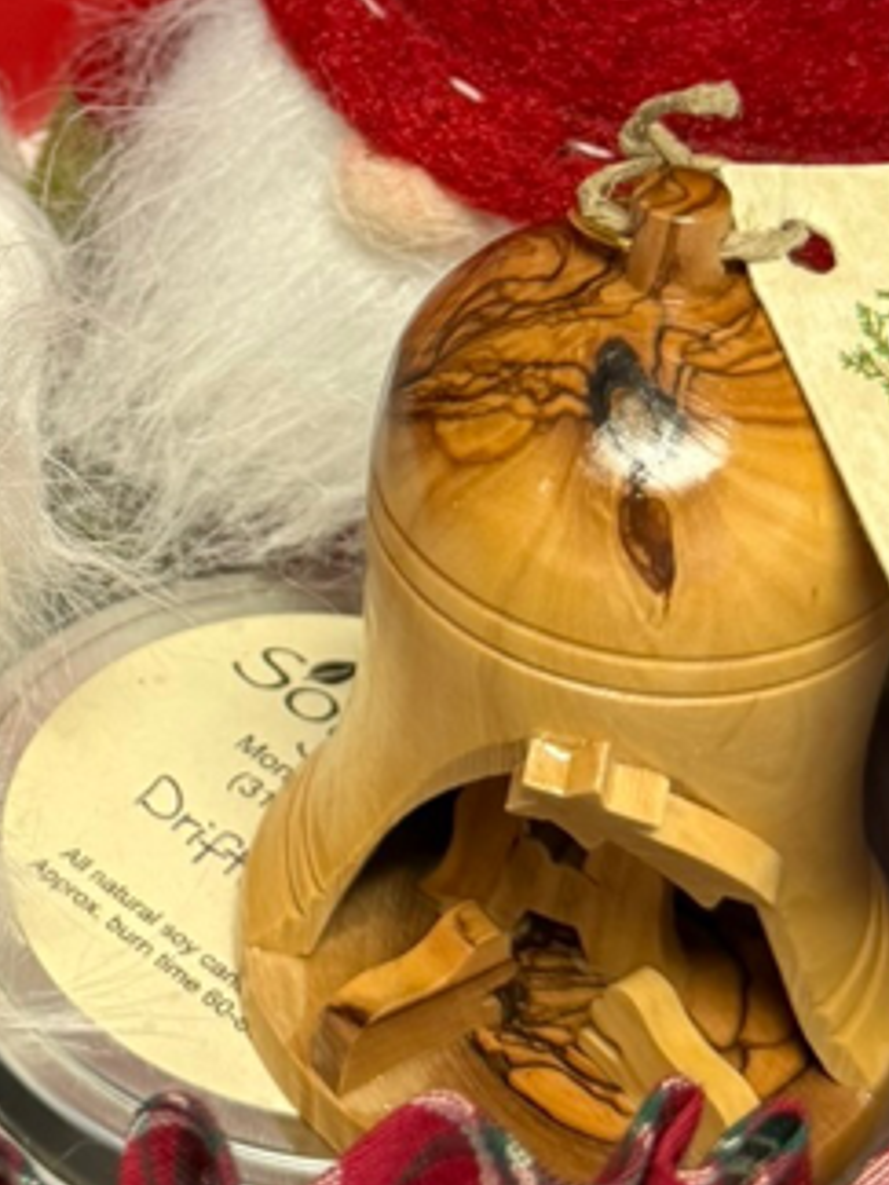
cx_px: 59
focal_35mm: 89
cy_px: 183
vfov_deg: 21.6
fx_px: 3048
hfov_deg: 16.3
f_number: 1.78
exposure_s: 1/60
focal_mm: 6.76
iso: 250
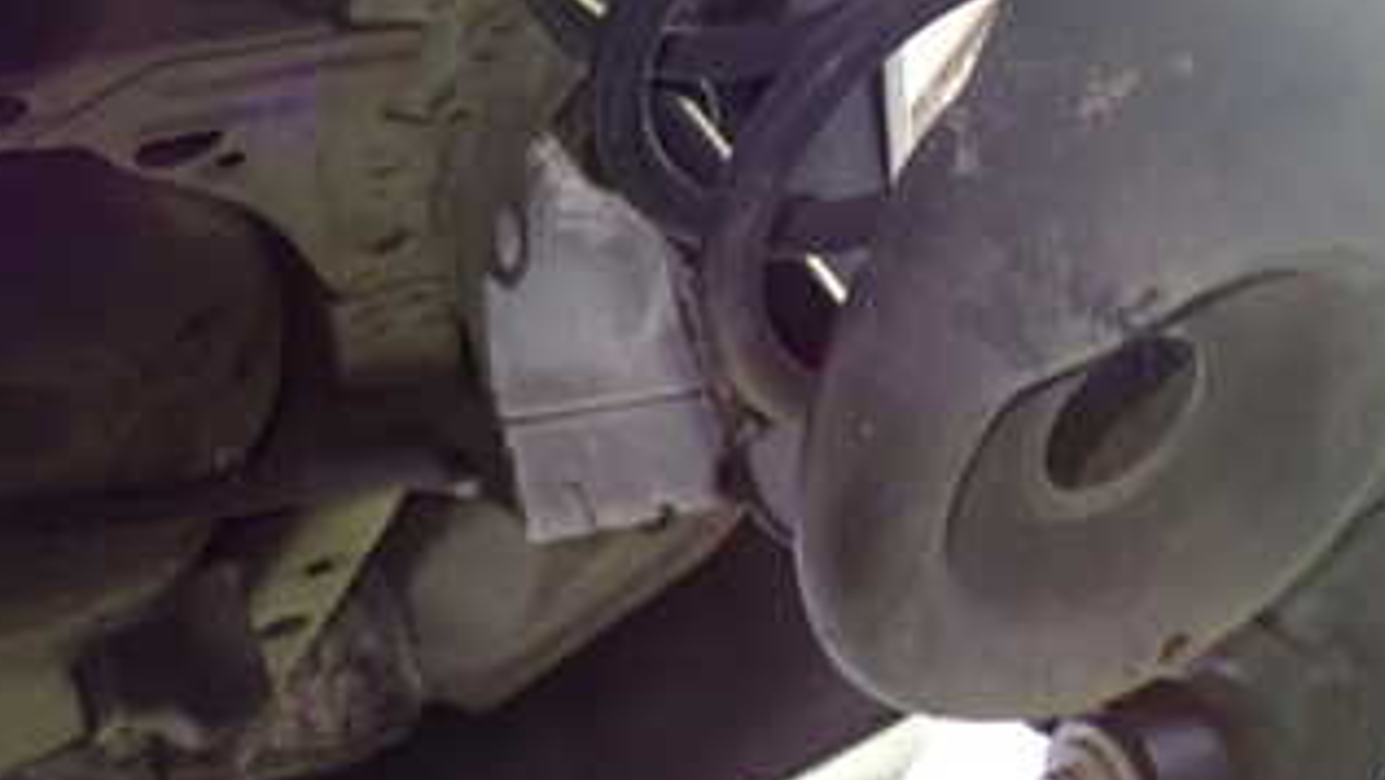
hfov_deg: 33.3
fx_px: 2278
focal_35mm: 62
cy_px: -39
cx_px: 999
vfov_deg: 18.8
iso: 800
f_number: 2.3
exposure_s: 1/30
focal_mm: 5.4
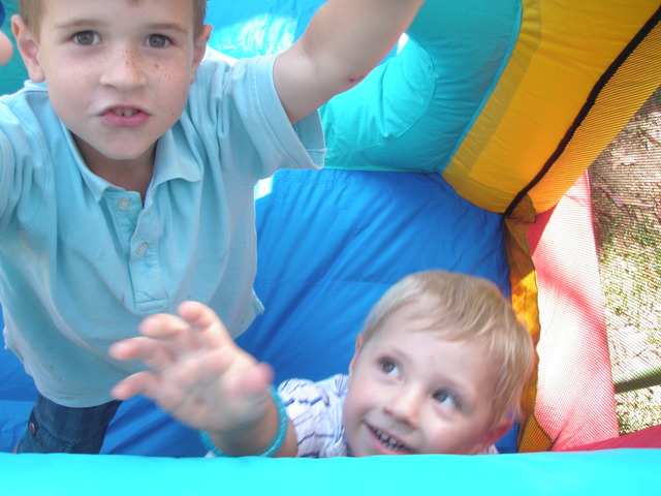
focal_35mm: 38
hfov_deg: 49.0
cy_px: 248
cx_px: 330
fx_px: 726
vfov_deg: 37.7
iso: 80
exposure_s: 1/60
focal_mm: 6.7
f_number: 3.5
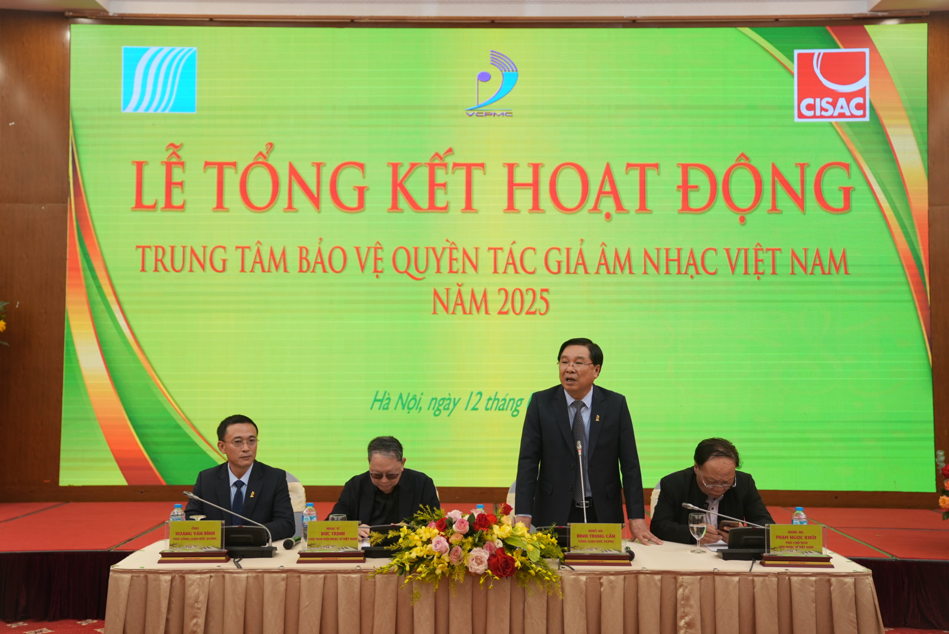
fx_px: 1029
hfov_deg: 49.5
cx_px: 474
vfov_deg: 34.3
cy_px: 317
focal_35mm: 39
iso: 500
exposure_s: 1/160
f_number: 2.8
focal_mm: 39
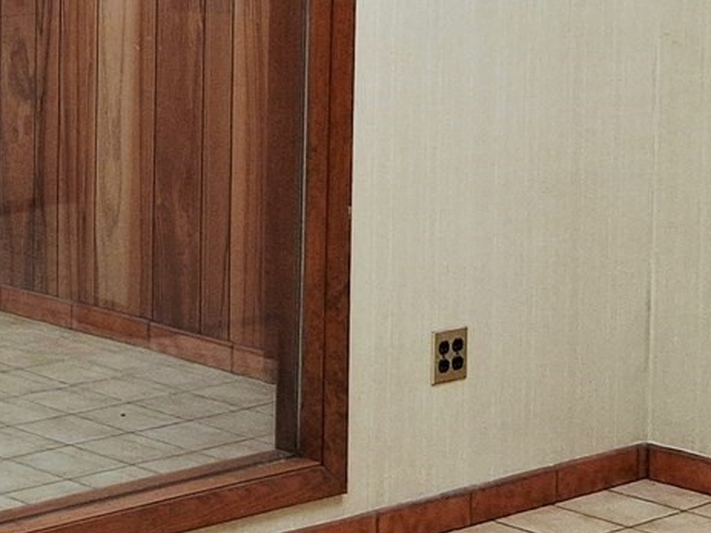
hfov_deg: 16.3
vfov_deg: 12.6
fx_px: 2361
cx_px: -200
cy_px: -61
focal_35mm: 115
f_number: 1.8
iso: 100
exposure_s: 1/120
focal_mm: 3.98
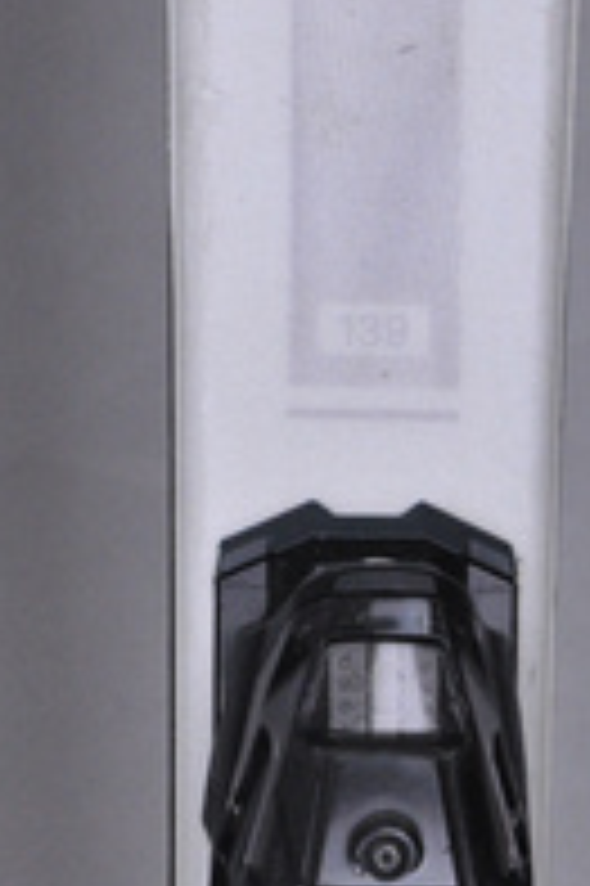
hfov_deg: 3.8
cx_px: 52
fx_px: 8868
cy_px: 171
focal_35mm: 360
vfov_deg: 5.7
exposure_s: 1/125
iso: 3200
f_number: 9.5
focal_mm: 105
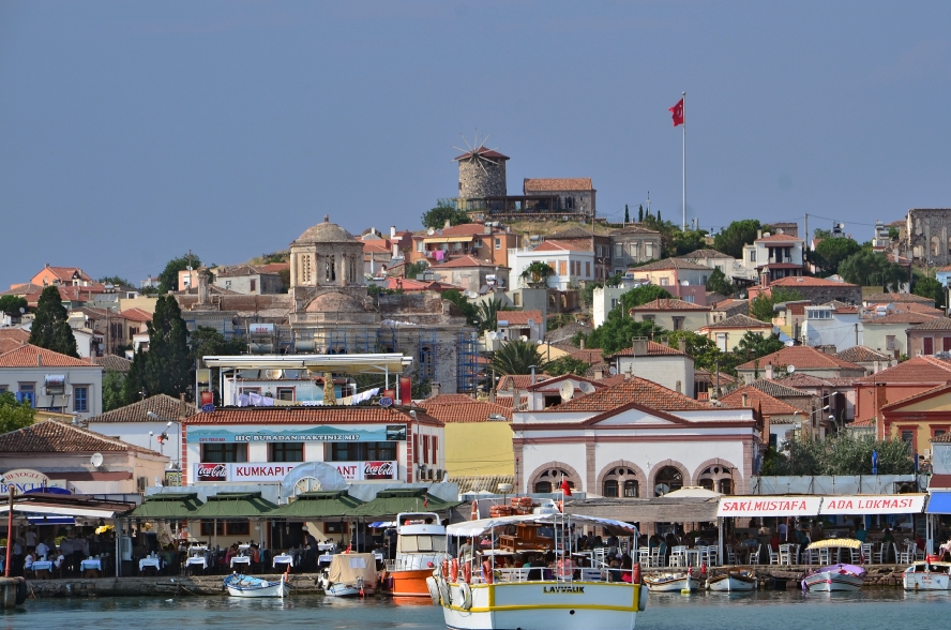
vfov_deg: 7.5
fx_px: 4786
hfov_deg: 11.3
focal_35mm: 182
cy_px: 315
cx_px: 542
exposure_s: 1/400
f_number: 11
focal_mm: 105
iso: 140
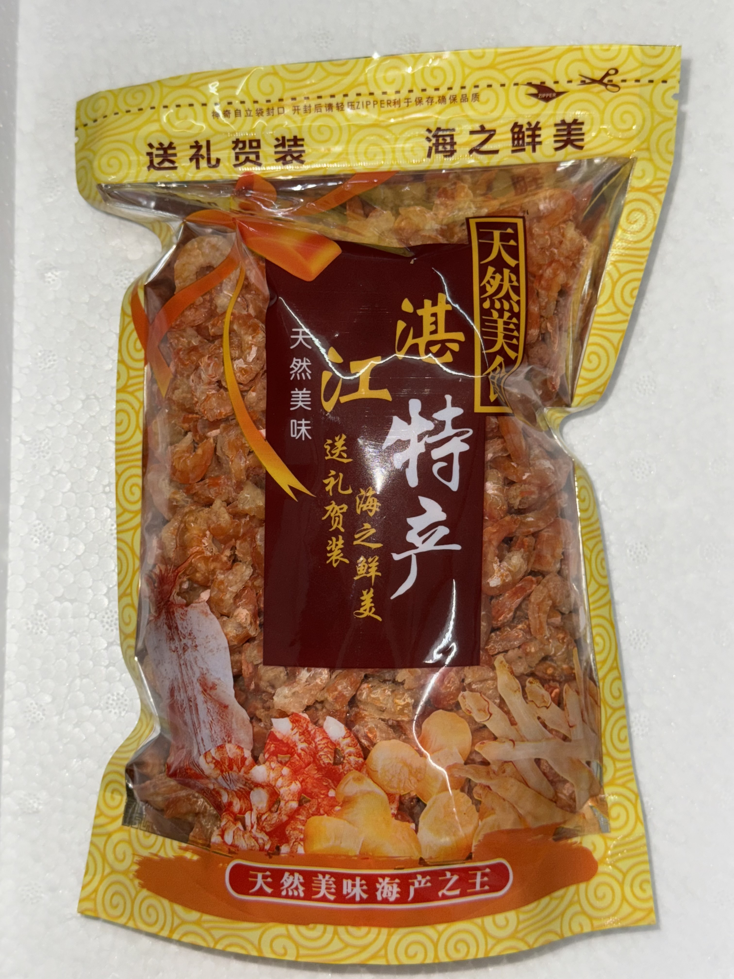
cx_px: 367
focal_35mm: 48
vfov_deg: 39.7
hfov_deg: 30.3
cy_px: 490
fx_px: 1357
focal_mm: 6.76
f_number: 1.78
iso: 50
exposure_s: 1/44
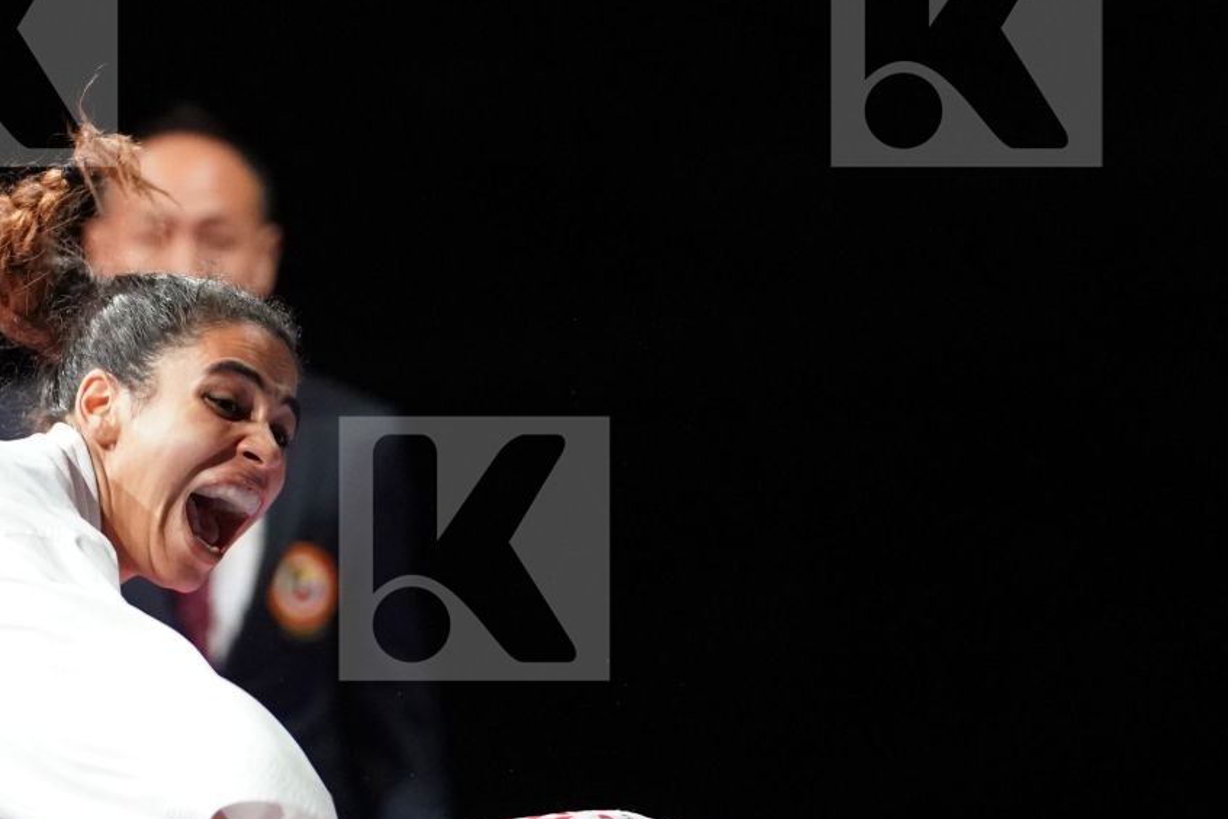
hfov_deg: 5.9
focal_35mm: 351
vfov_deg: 3.9
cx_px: -17
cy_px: 549
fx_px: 11972
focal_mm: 165
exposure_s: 1/1000
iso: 6400
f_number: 2.8
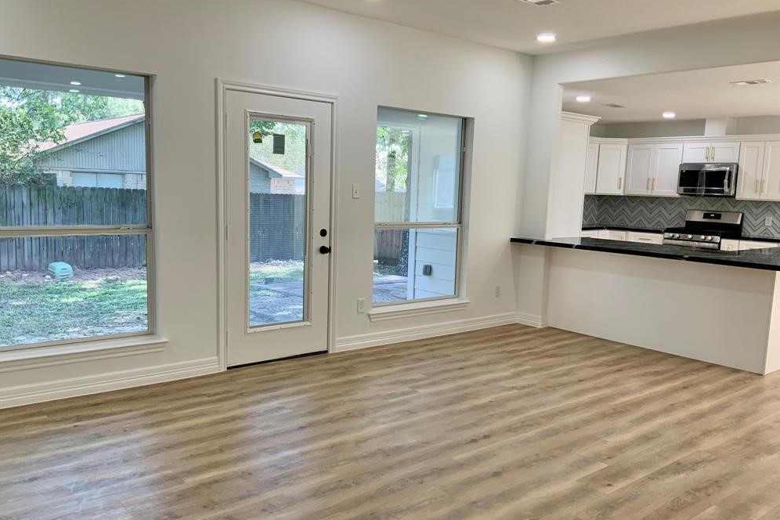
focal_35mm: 31
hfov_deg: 60.3
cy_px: 277
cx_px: 389
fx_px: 672
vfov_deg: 42.3
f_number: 1.8
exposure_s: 1/120
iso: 64
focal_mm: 3
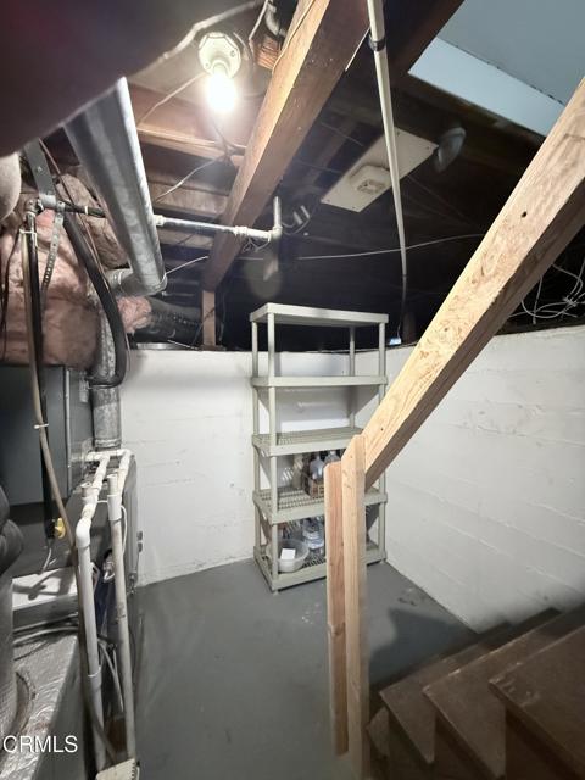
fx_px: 315
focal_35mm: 14
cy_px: 390
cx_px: 292
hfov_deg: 85.7
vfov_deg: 102.1
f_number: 2.2
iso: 1600
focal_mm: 2.22
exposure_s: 1/40
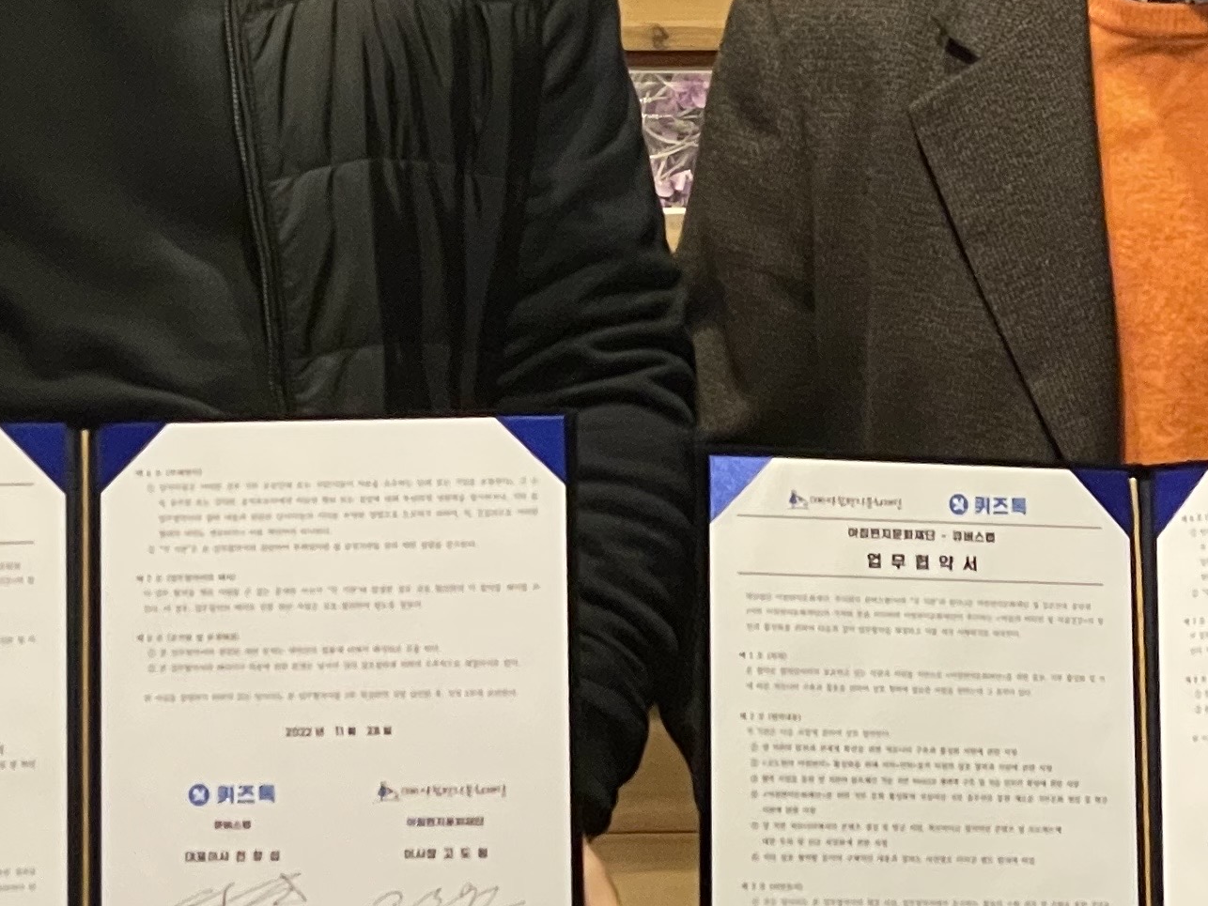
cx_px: 534
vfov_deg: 9.0
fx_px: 5689
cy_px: -47
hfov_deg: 12.1
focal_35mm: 163
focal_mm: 6
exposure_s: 1/60
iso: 500
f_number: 2
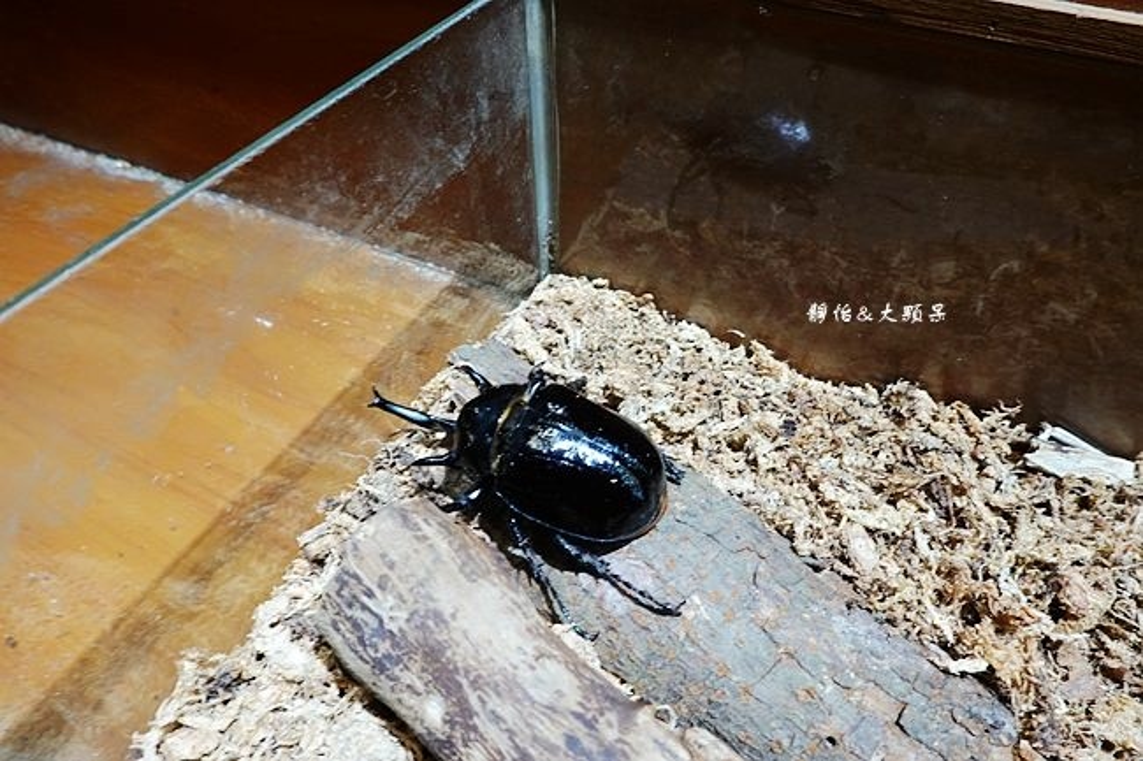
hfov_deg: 73.8
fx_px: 762
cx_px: 572
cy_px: 380
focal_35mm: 24
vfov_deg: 53.1
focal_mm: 9
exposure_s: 1/30
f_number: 2.8
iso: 500
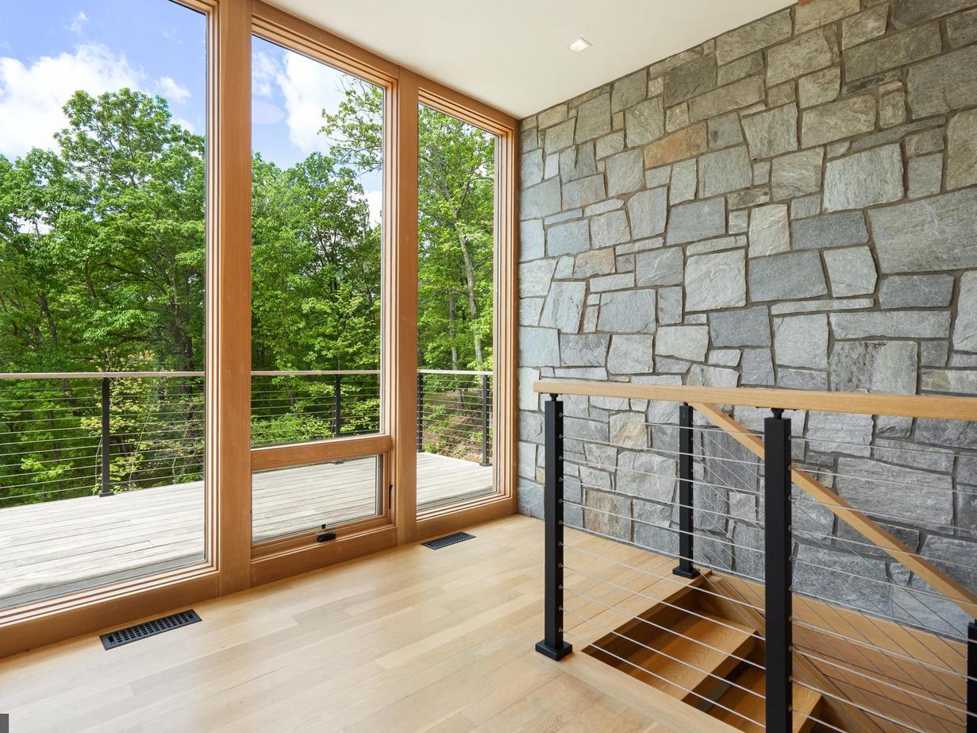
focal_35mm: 18
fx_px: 508
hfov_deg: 87.6
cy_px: 373
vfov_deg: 71.6
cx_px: 456
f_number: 8
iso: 500
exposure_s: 1/60
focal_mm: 16
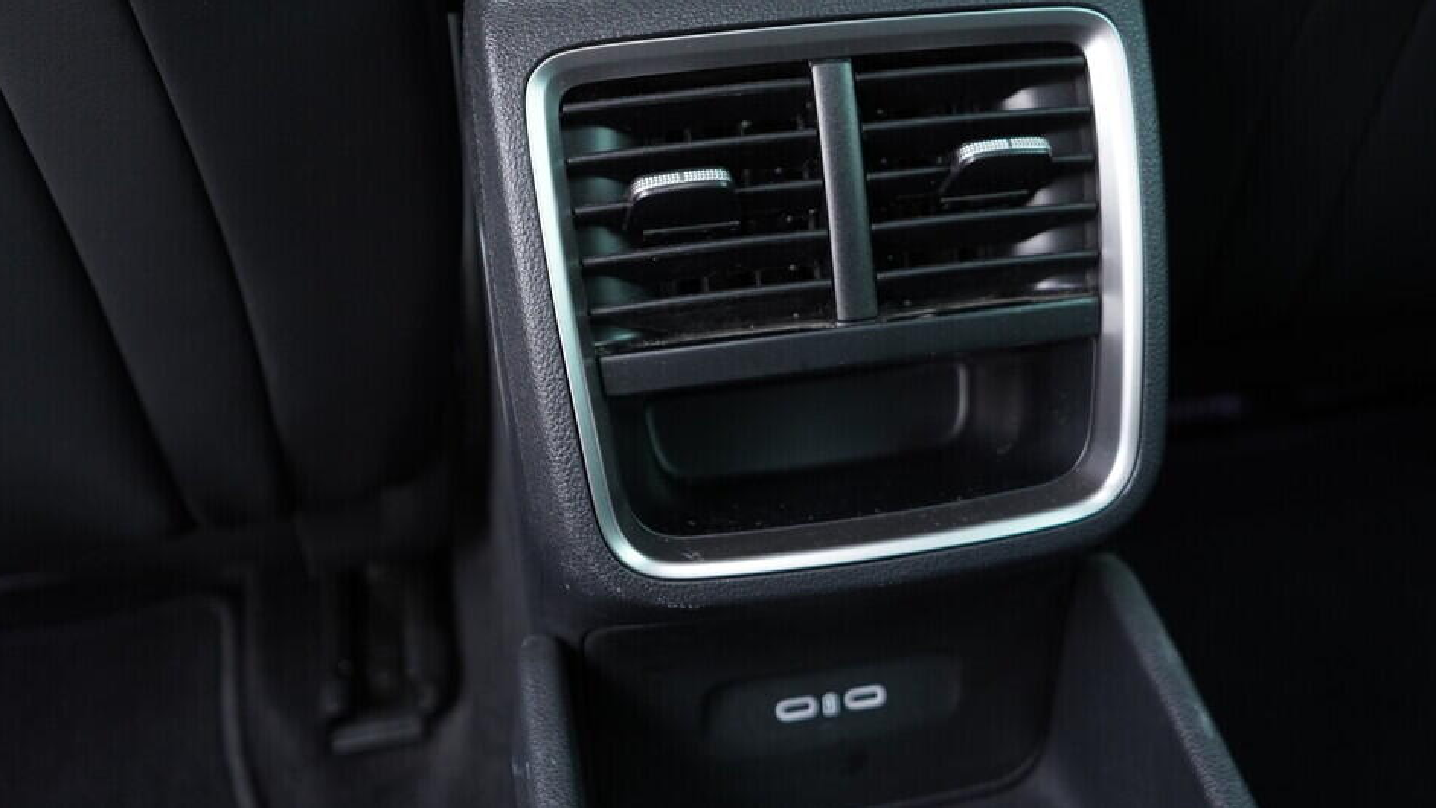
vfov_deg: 29.0
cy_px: 336
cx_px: 765
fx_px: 1561
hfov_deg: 49.4
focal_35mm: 41
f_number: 2.8
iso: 640
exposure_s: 1/40
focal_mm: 24
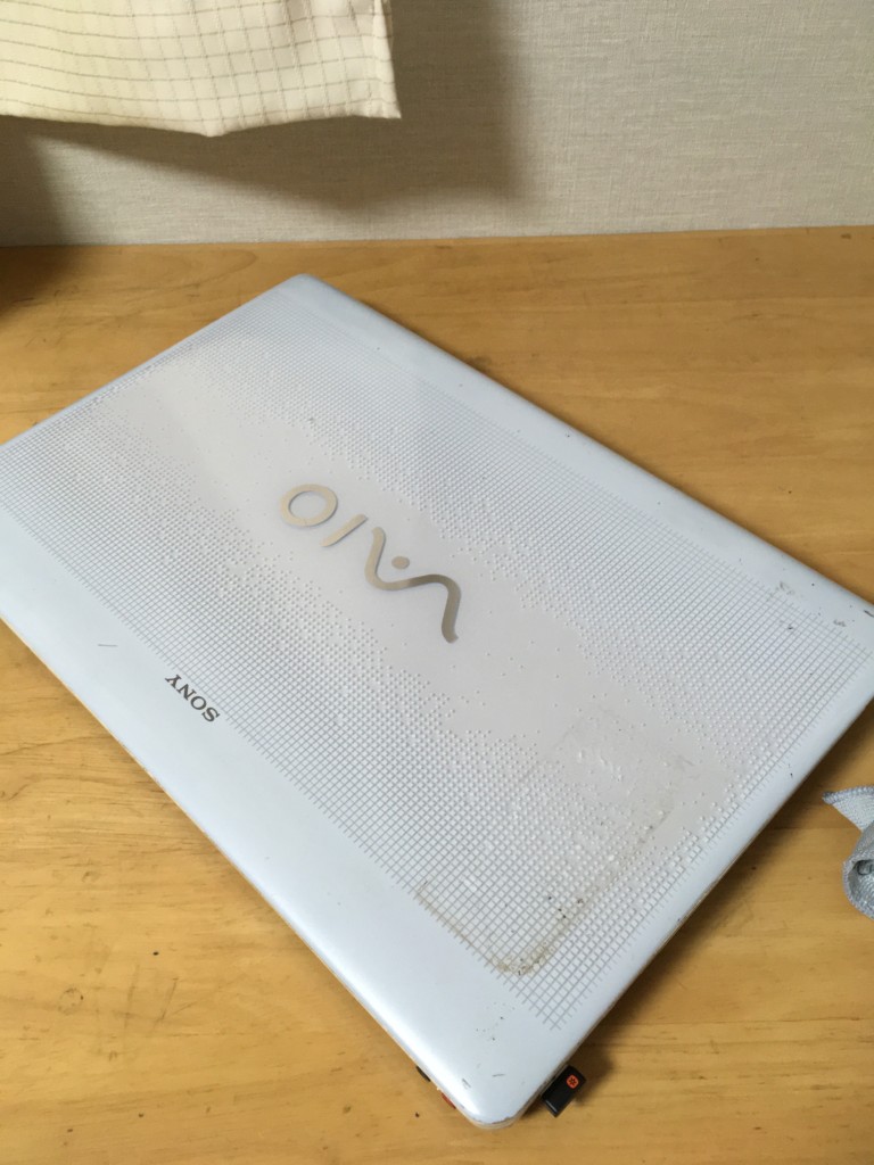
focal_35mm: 29
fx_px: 976
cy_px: 582
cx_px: 437
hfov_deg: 48.2
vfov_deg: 61.7
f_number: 2.2
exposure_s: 1/30
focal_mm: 4.15
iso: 100
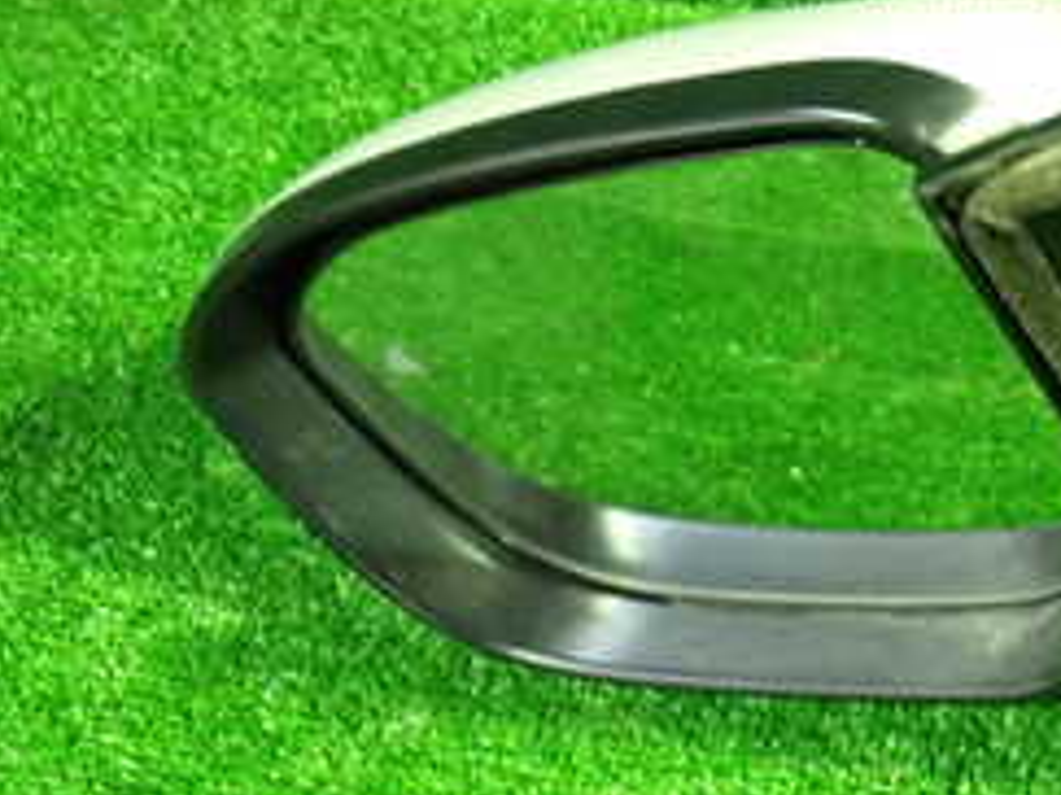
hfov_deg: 22.6
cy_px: 367
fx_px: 2420
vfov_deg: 18.6
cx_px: 1292
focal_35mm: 79
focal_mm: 5.79
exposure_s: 1/20
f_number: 2.4
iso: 800
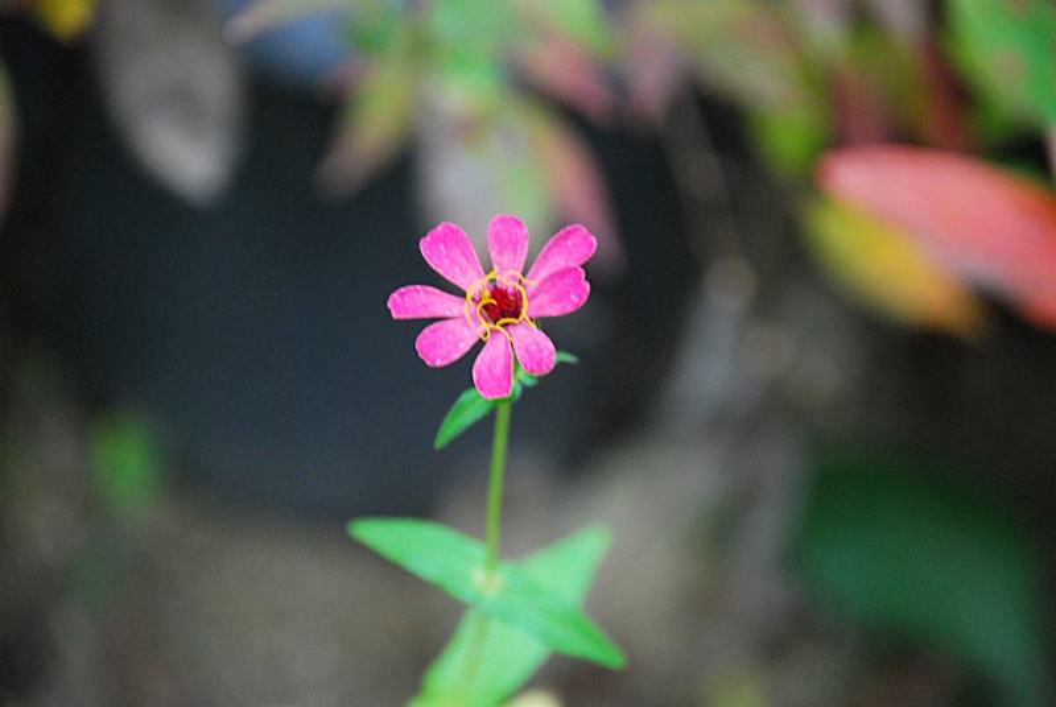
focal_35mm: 202
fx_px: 5949
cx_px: 528
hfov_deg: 10.1
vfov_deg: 6.8
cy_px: 354
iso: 900
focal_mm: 135
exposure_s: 1/30
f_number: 5.6
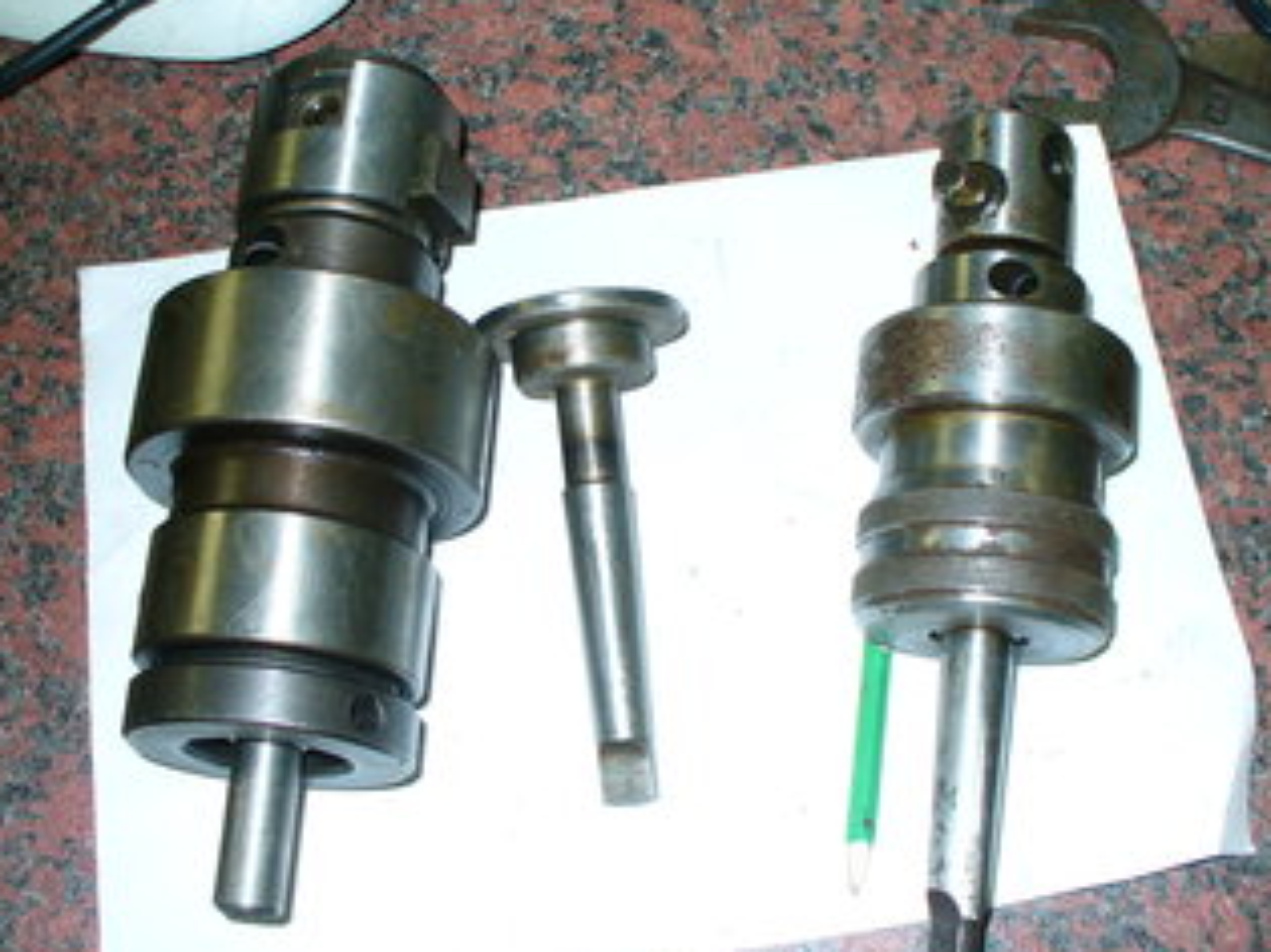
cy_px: 391
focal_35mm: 47
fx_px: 1725
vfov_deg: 30.8
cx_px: 613
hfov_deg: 40.4
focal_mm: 6.1
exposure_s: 1/30
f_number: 2.8
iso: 100
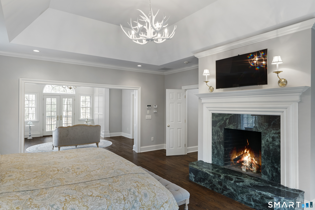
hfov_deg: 78.5
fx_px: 193
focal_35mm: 22
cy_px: 105
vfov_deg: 57.3
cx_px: 158
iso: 250
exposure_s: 1
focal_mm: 22
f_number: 7.1
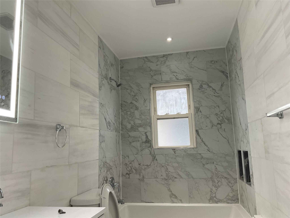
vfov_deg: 48.2
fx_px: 243
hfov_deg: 61.7
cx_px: 145
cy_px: 109
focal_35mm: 29
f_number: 1.8
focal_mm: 3
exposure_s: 1/120
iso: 40
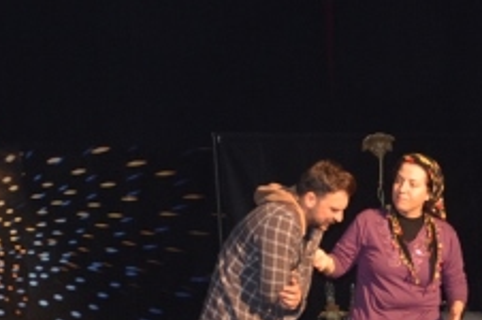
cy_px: 226
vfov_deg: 8.0
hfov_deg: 12.1
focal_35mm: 170
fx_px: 2273
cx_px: 279
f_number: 4.5
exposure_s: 1/60
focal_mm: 40
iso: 800
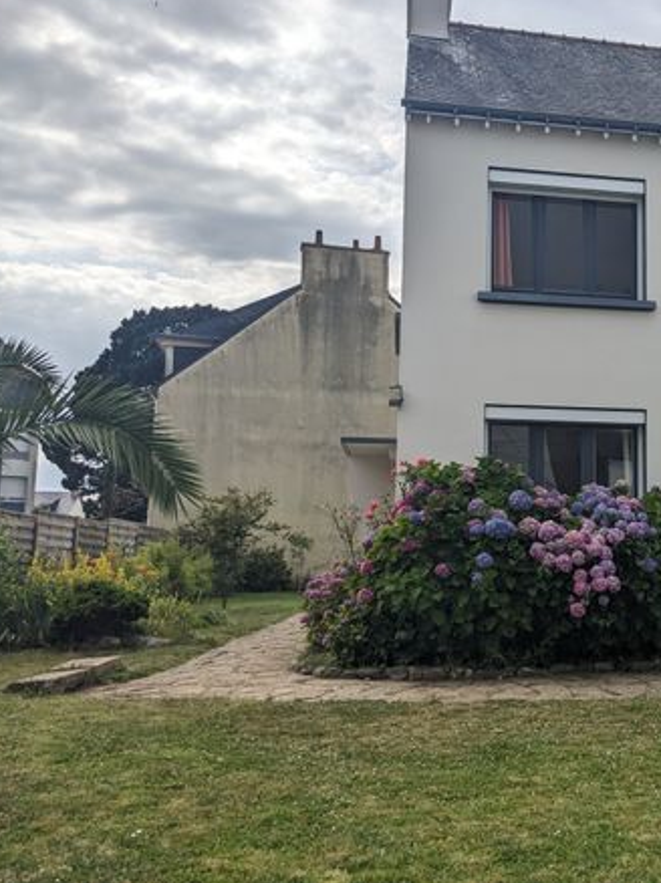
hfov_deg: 36.3
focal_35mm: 37
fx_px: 943
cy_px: 431
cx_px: 590
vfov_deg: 50.2
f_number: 1.73
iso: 43
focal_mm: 4.38
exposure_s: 1/3906
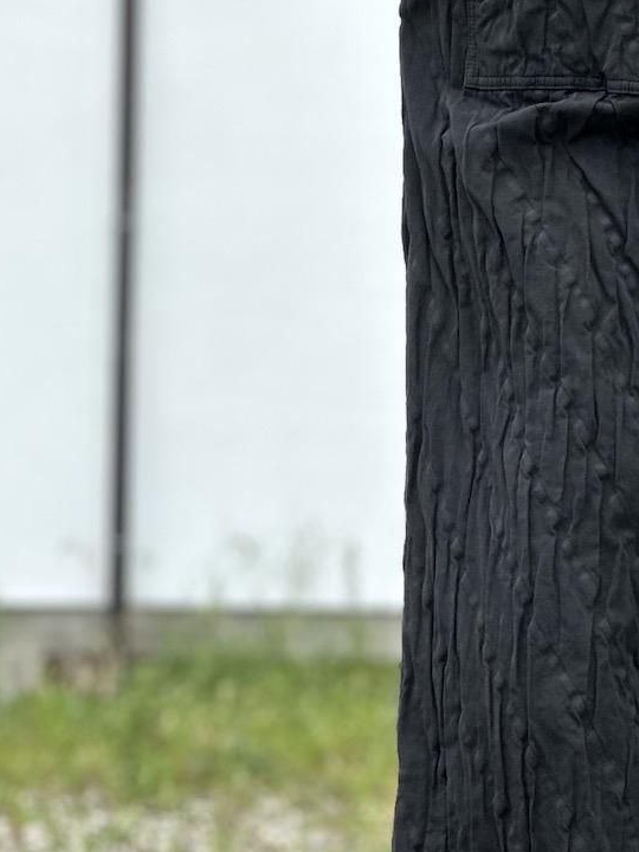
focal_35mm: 171
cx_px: 659
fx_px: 4209
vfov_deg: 11.5
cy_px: 556
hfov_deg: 8.6
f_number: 2.8
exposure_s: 1/125
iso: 20
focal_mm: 9
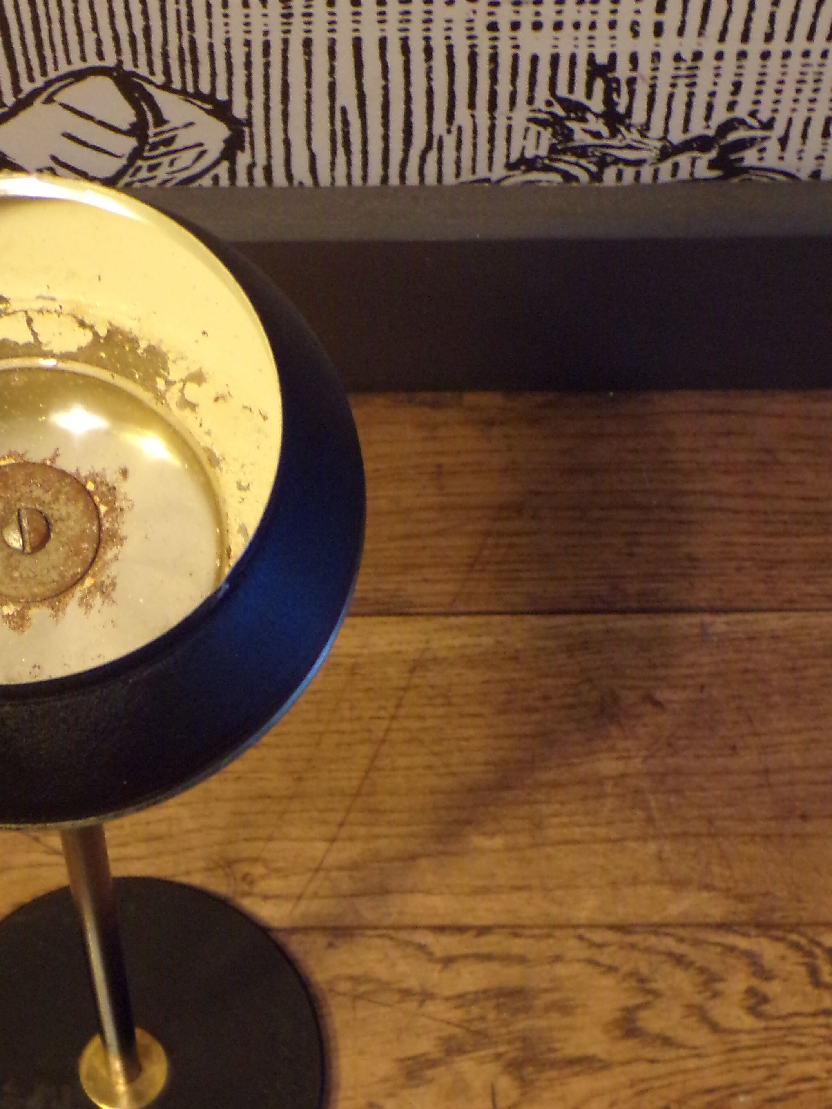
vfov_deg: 20.5
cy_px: 831
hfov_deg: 15.5
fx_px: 3044
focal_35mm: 95
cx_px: 201
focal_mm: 10.1
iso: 400
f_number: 3.7
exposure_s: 1/14
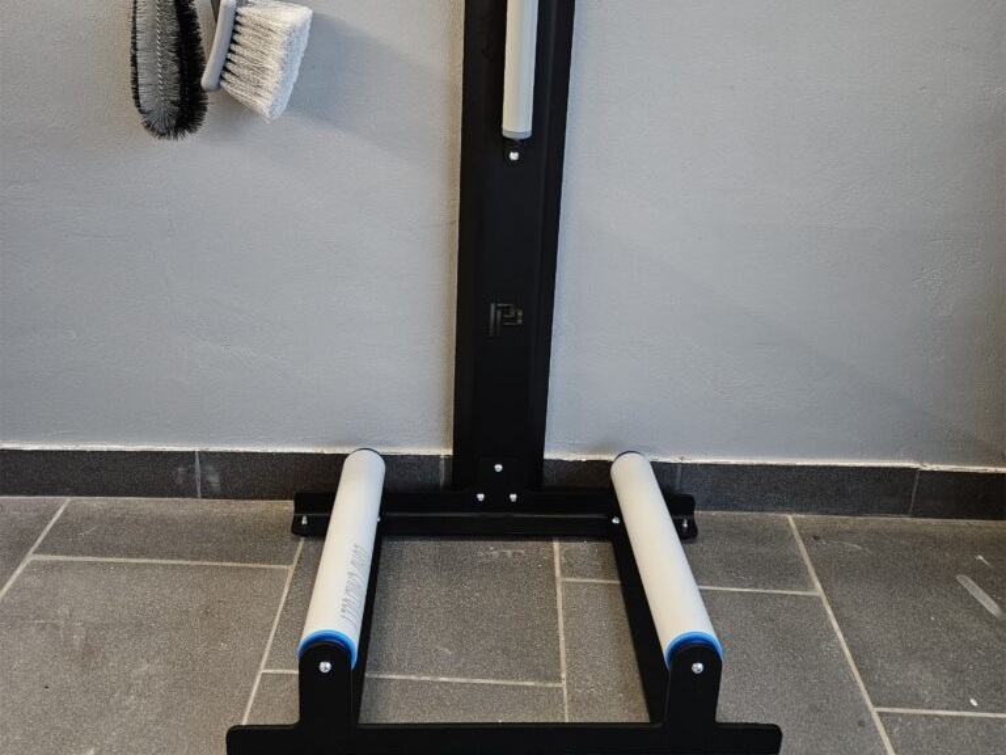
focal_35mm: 23
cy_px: 378
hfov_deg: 73.9
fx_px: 668
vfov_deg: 58.9
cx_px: 503
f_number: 1.8
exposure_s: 1/100
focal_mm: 5.4
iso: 500
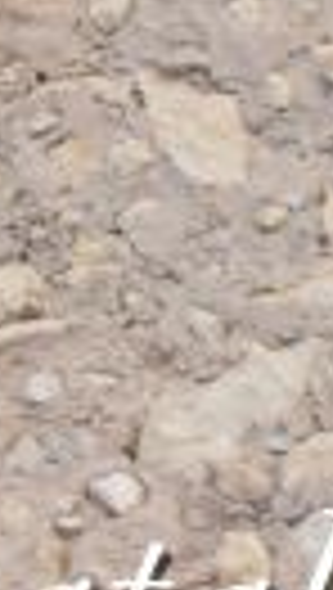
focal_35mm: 1041
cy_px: -772
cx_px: -1512
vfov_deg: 2.1
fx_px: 16290
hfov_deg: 1.2
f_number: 9
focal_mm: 85
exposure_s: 1/320
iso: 200
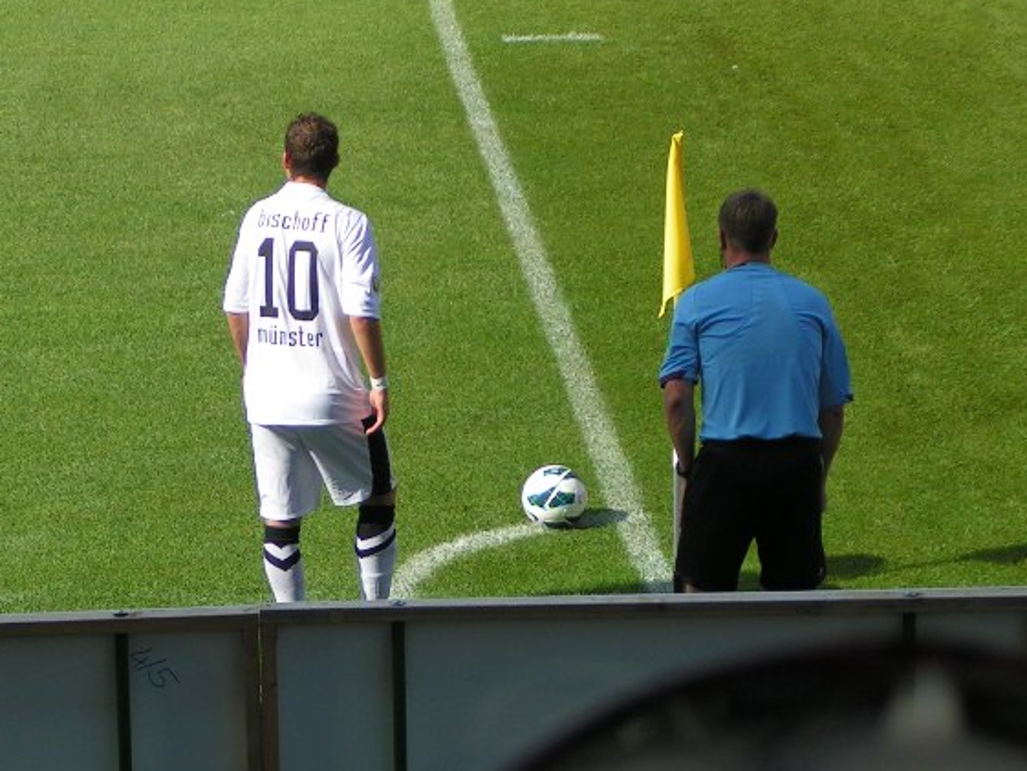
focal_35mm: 154
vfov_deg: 9.6
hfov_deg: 12.8
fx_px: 4570
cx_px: 357
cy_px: 397
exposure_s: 1/640
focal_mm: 16.6
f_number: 3.5
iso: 50
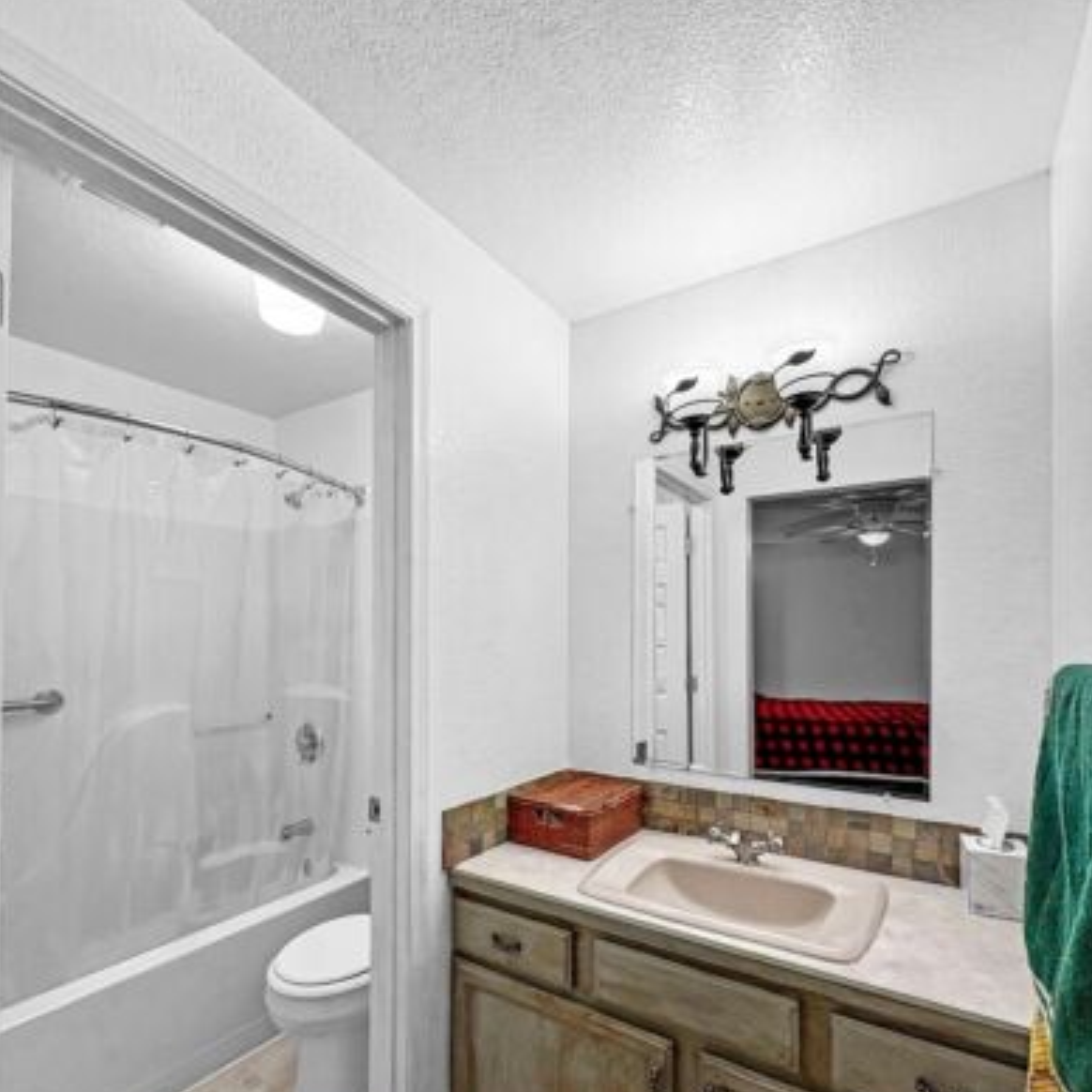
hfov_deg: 84.0
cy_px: 618
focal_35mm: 17
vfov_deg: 83.5
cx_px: 554
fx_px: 607
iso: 80
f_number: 2.2
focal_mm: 2.22
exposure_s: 1/120
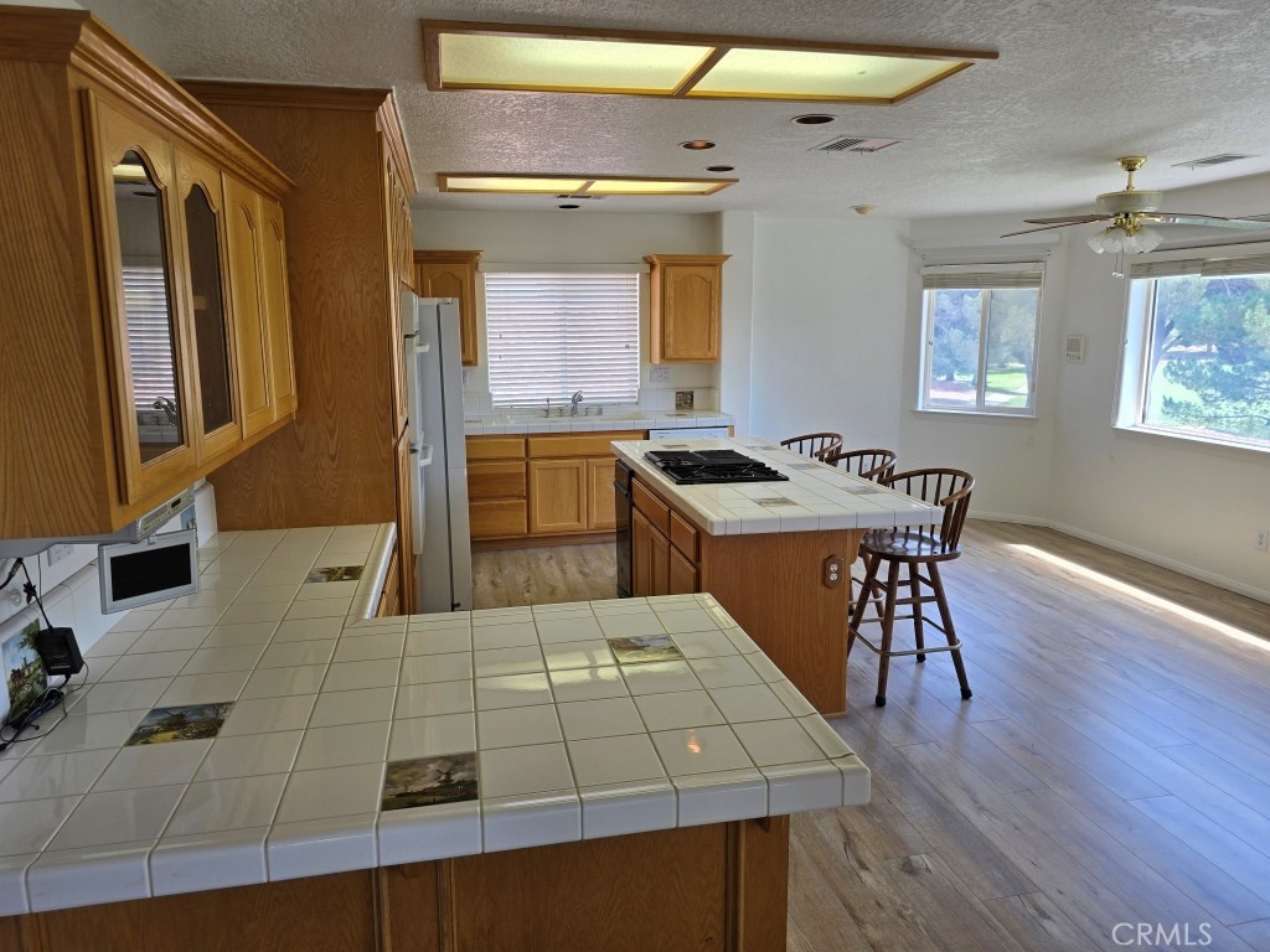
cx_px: 635
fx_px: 844
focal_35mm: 23
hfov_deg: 73.9
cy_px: 476
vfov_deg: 58.9
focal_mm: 6.3
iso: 25
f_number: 1.7
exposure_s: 1/120
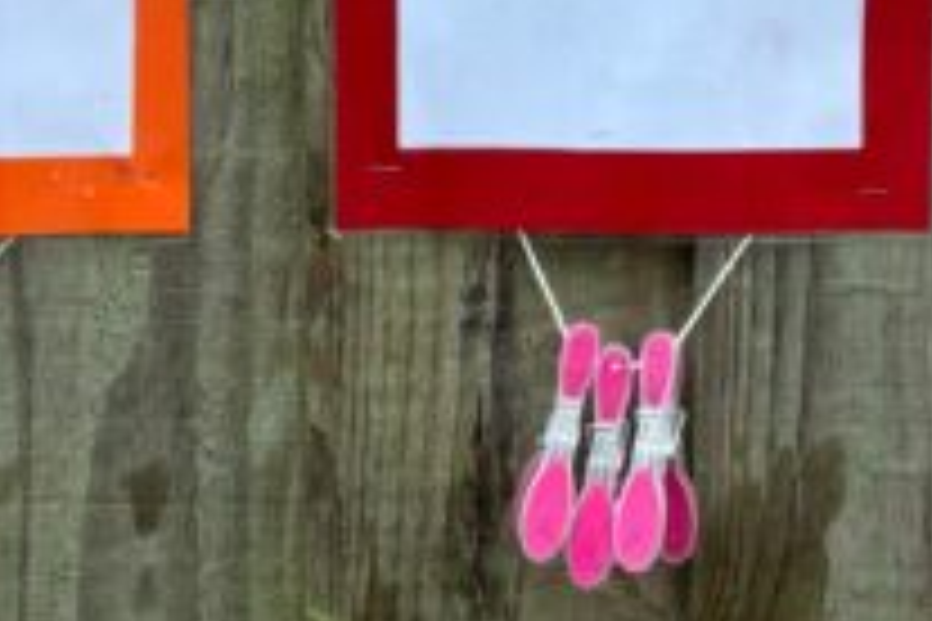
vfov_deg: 10.1
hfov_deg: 15.2
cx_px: 815
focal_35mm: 134
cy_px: -54
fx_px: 3469
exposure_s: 1/121
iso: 40
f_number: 1.6
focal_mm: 5.96
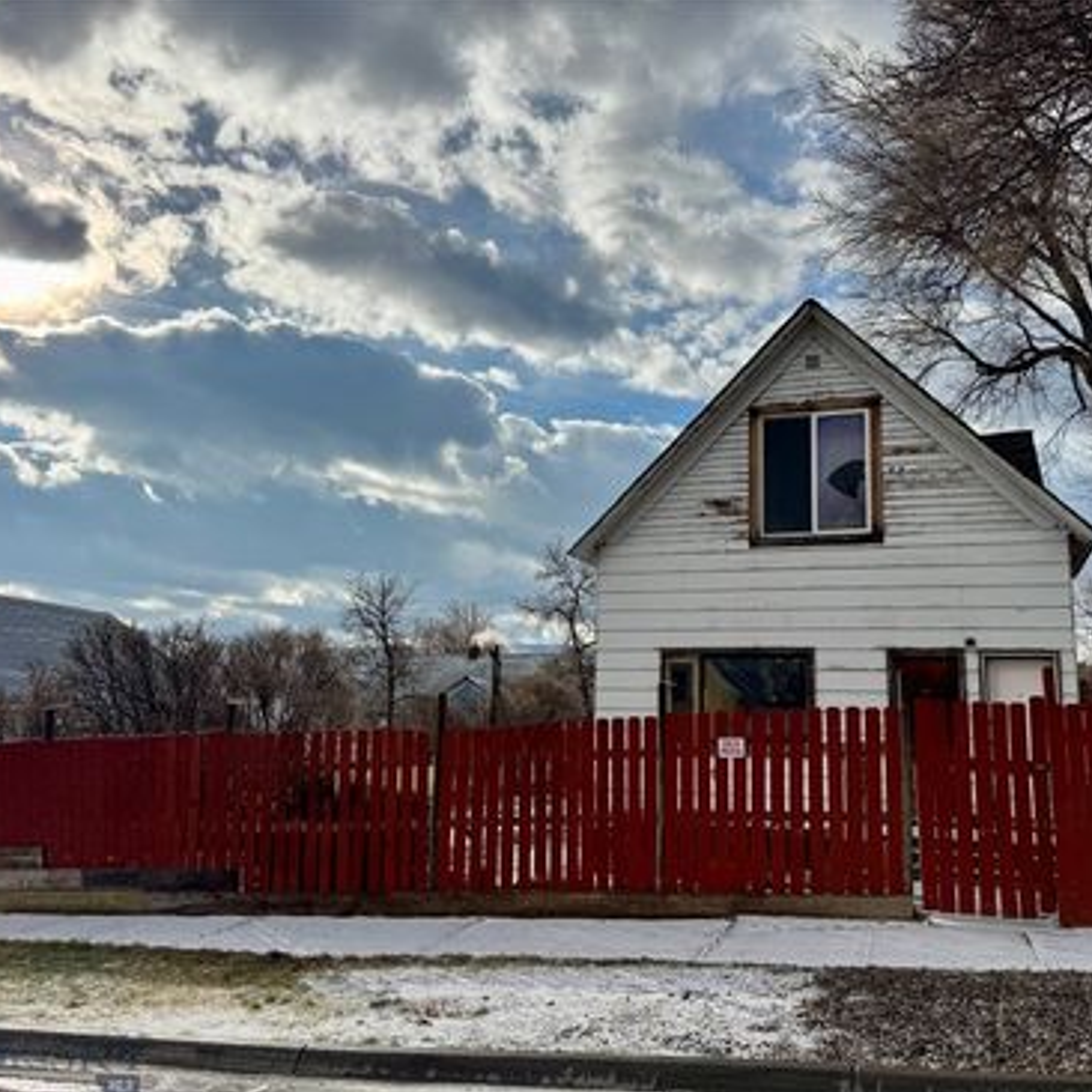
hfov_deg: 55.5
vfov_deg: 55.6
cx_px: 612
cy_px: 556
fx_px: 1035
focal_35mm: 29
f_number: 1.78
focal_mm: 6.76
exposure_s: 1/10417
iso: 80
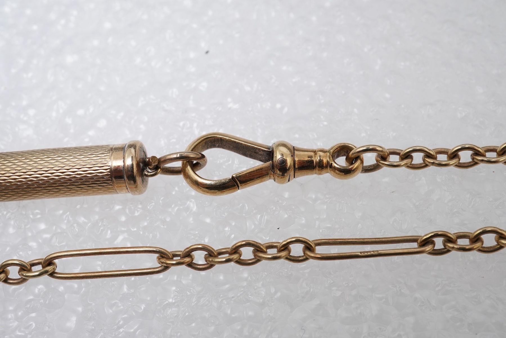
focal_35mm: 45
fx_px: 633
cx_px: 253
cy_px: 169
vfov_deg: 29.9
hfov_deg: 43.6
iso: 400
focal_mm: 30
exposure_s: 1/125
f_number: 18
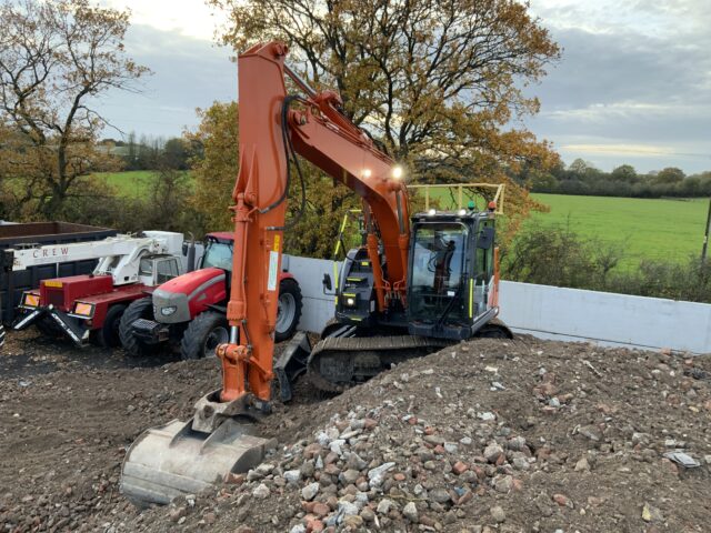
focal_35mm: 29
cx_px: 356
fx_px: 596
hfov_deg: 61.7
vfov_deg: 48.2
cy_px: 266
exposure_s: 1/122
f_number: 1.8
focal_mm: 3
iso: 20
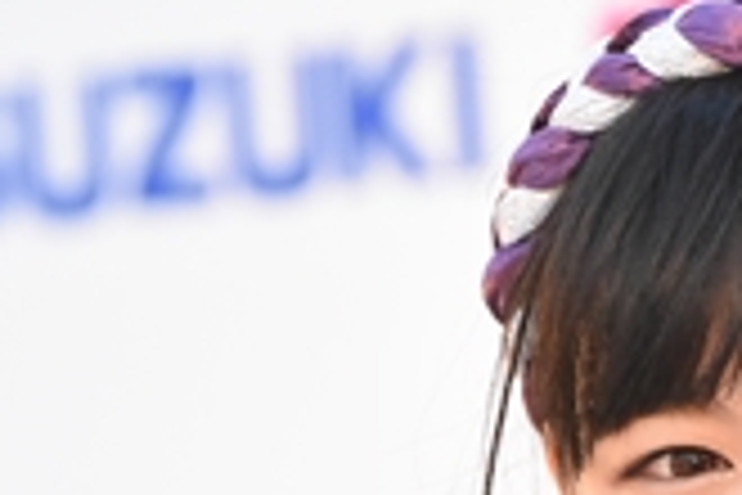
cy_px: 747
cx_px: 1005
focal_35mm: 983
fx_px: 20259
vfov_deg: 1.4
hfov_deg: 2.1
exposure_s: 1/800
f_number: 5.6
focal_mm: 180
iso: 3200
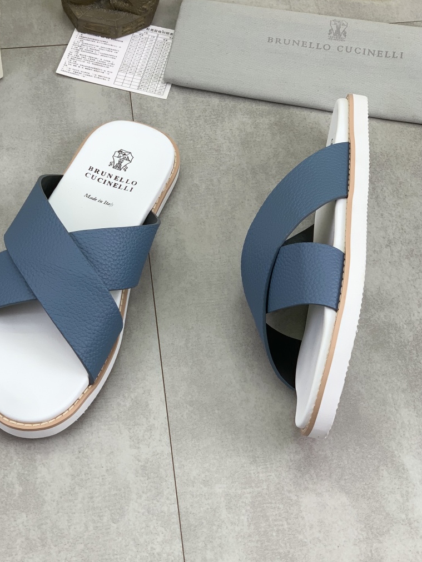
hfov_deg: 19.9
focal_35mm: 74
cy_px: 228
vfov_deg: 26.3
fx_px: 1203
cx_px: 154
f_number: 2.4
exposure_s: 1/104
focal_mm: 6
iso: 16
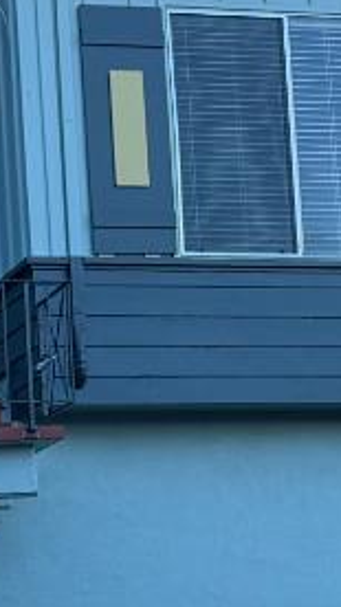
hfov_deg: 8.5
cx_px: 68
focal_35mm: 142
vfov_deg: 15.1
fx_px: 2285
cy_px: 439
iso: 100
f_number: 1.78
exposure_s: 1/1032
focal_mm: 6.76
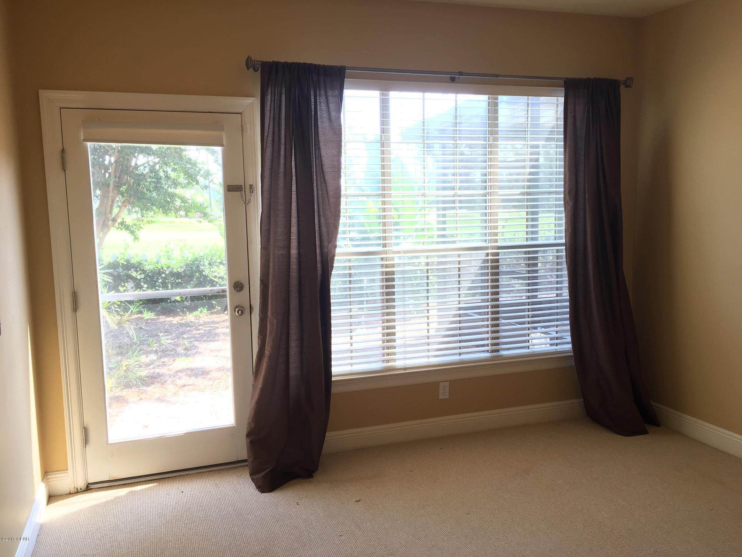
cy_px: 278
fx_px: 622
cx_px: 371
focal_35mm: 29
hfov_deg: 61.7
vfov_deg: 48.2
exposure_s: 1/30
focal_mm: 4.15
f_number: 2.2
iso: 25
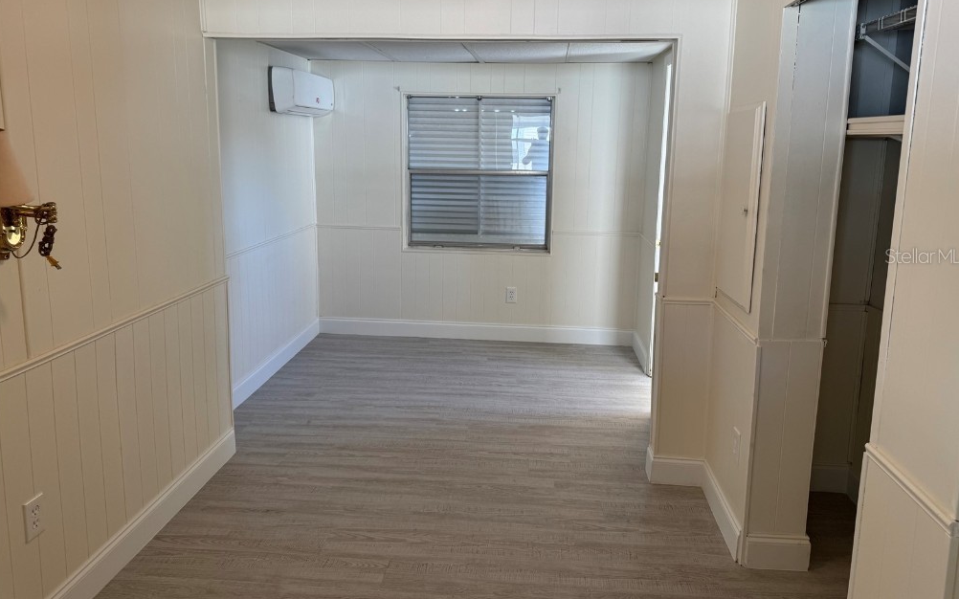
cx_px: 485
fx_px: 679
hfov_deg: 70.4
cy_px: 255
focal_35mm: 26
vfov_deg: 47.4
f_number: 1.78
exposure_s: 1/120
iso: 100
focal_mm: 6.76
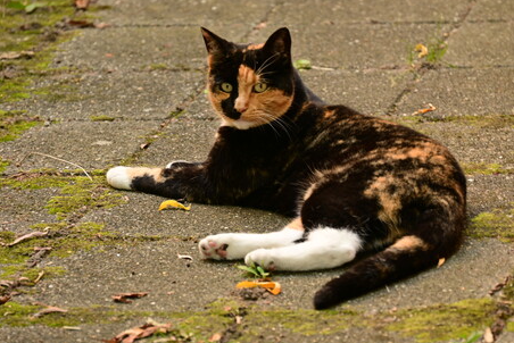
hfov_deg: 6.8
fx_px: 4357
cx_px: 255
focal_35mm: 305
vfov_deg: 4.5
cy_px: 171
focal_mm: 200
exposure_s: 1/8
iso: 100
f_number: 6.3
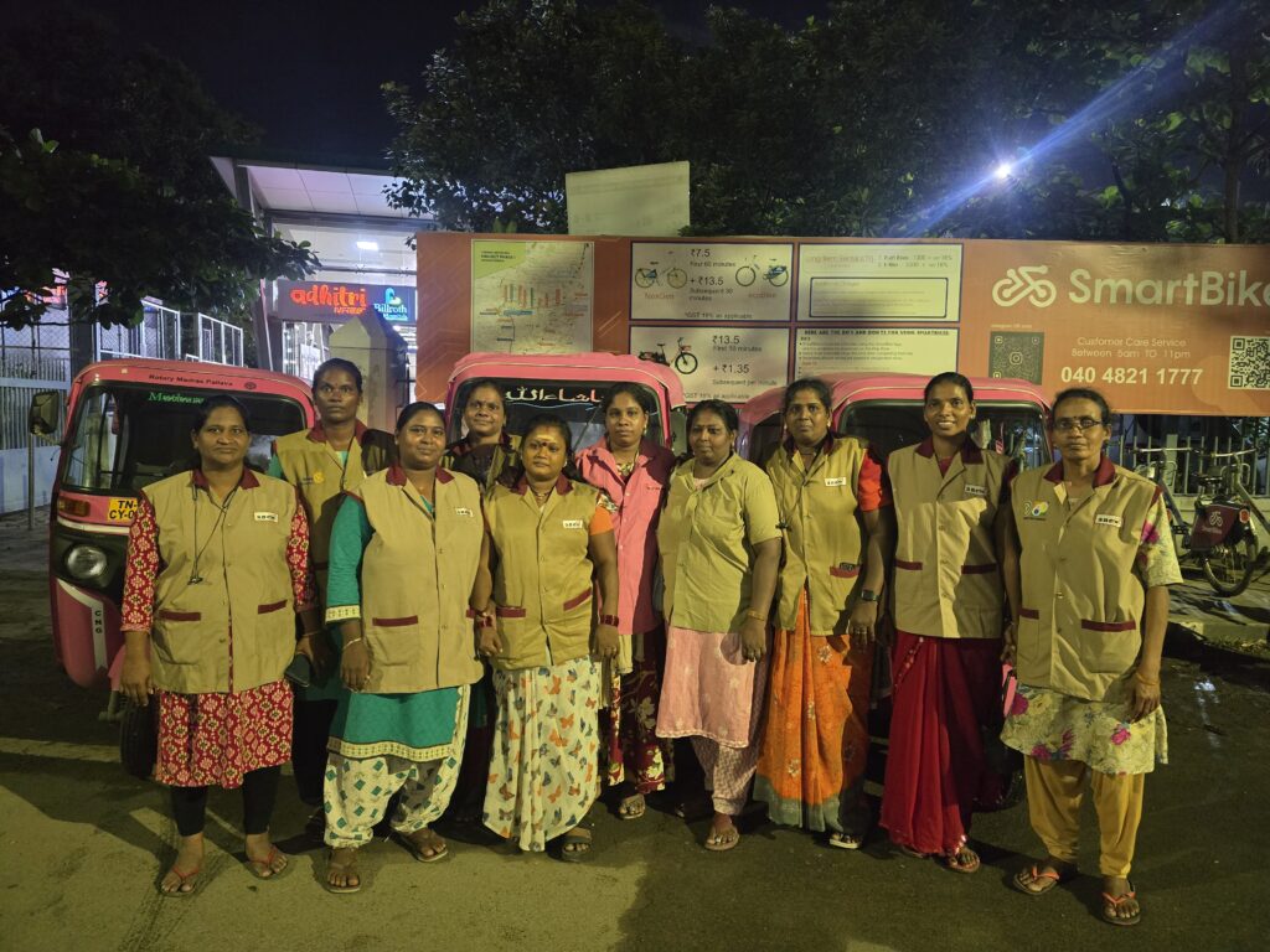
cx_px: 635
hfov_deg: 73.9
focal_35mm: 23
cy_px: 476
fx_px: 844
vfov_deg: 58.9
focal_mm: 6.3
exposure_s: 1/33.3
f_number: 1.7
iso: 1600
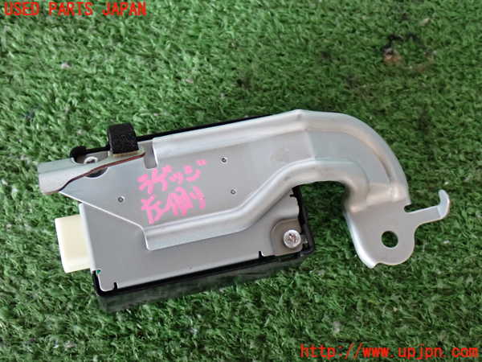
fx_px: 696
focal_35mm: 50
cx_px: 241
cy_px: 181
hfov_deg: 38.2
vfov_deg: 29.1
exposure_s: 1/50
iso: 400
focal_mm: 9.01
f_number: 3.2
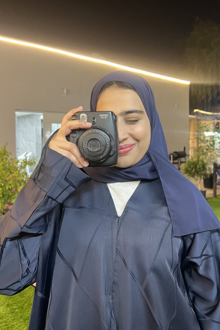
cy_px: 143
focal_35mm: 32
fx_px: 293
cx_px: 124
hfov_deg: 41.1
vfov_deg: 58.5
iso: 400
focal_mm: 5.7
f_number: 1.5
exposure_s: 1/50
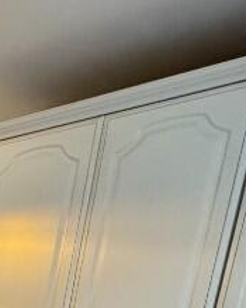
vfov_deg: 22.7
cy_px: 491
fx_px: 583
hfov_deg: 17.9
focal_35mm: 64
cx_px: -222
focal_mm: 2.22
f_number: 2.2
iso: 320
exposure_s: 1/99
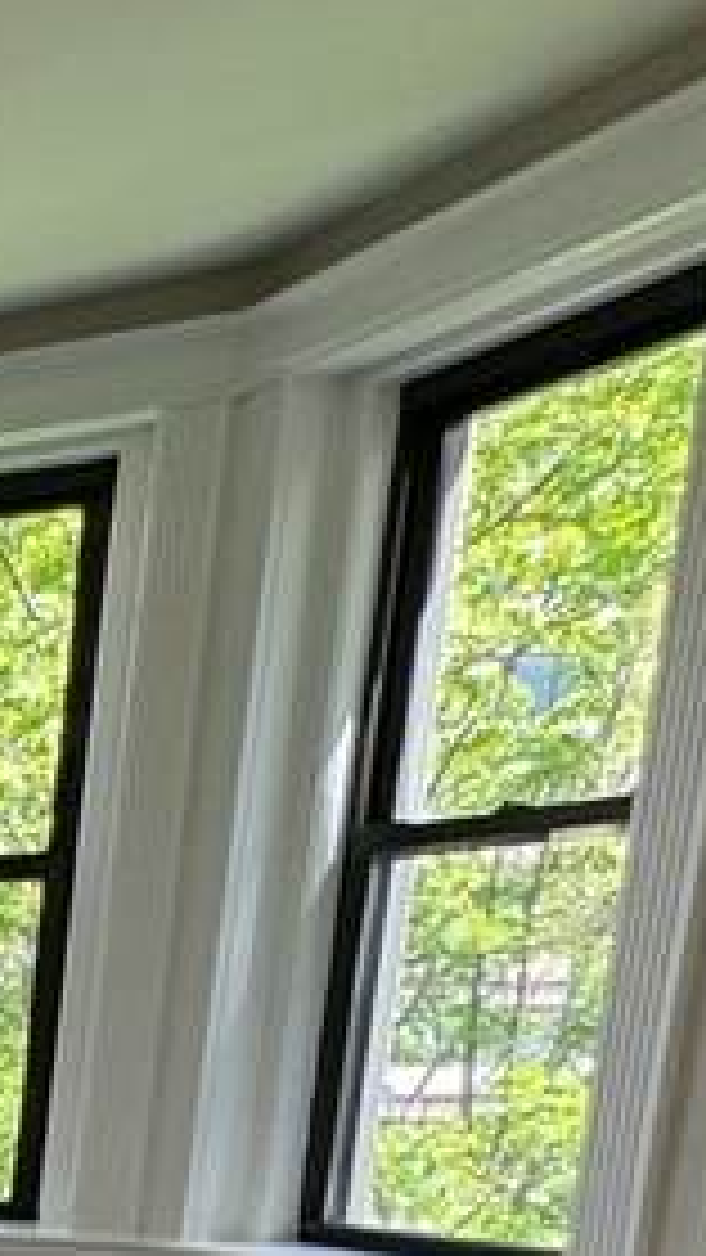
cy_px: 1387
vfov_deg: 32.6
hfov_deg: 13.5
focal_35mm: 56
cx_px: -1111
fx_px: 1863
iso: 100
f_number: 2.2
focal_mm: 2.22
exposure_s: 1/120
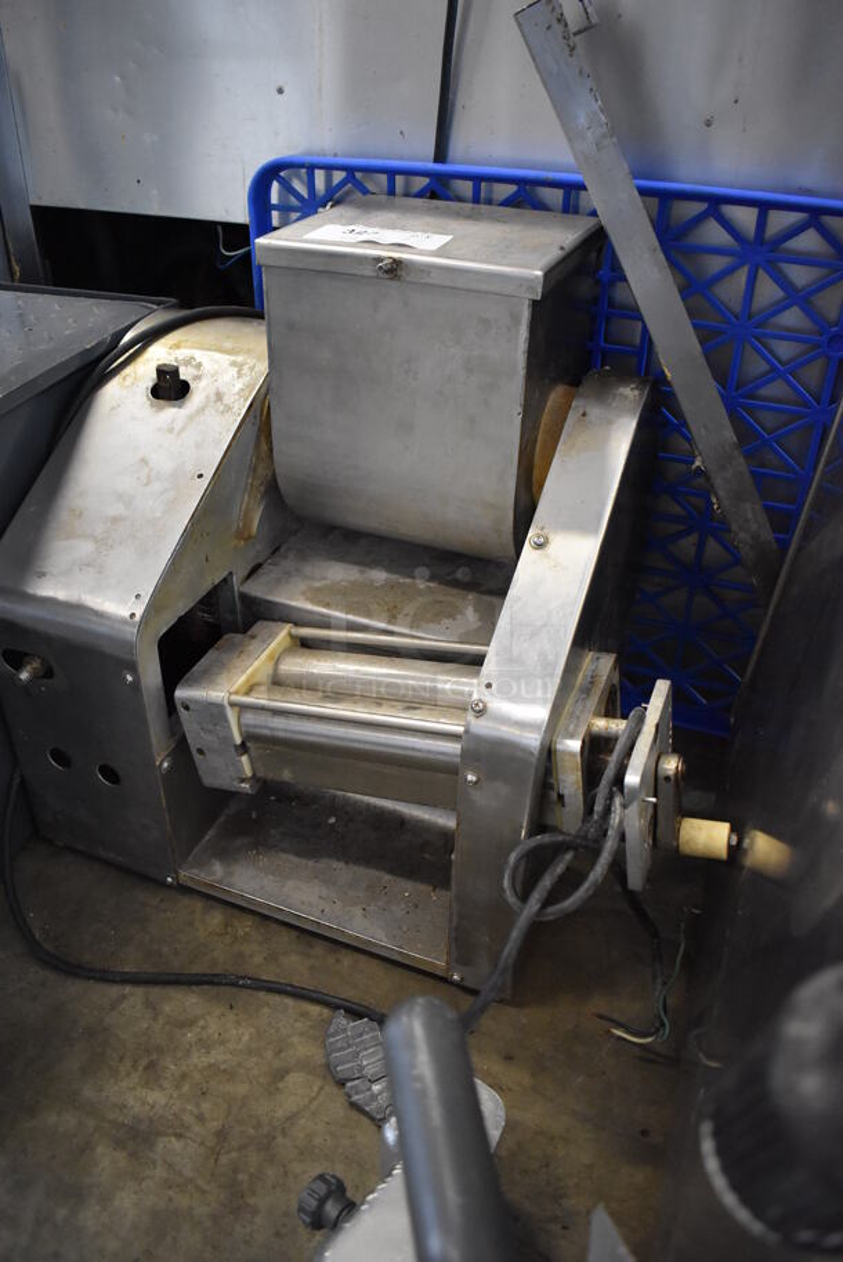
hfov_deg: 48.0
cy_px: 631
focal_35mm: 27
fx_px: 947
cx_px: 422
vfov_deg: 67.3
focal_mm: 18
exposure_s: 1/125
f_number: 3.5
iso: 3200
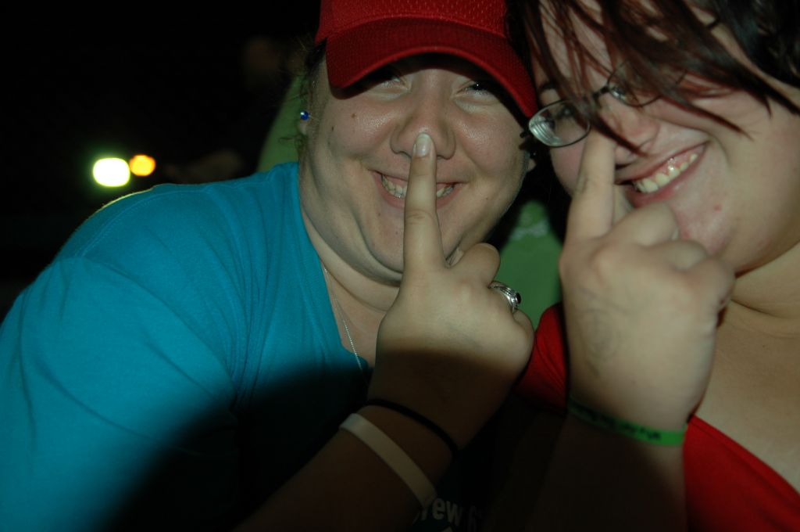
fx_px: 1132
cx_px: 400
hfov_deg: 38.9
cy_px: 266
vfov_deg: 26.4
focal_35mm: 51
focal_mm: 34
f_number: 2.8
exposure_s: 1/60
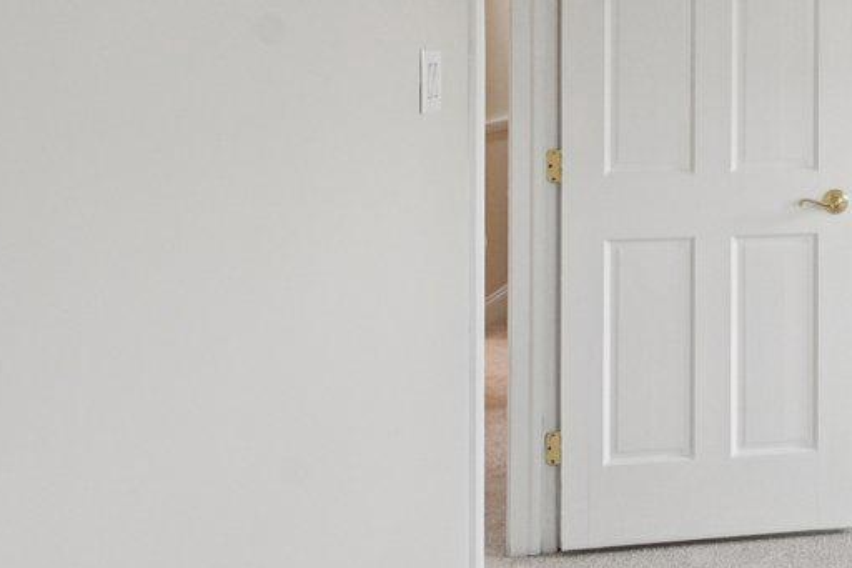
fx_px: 1514
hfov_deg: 24.4
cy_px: 57
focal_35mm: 64
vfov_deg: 20.8
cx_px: 1280
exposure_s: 1/60
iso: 800
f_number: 8
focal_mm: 16
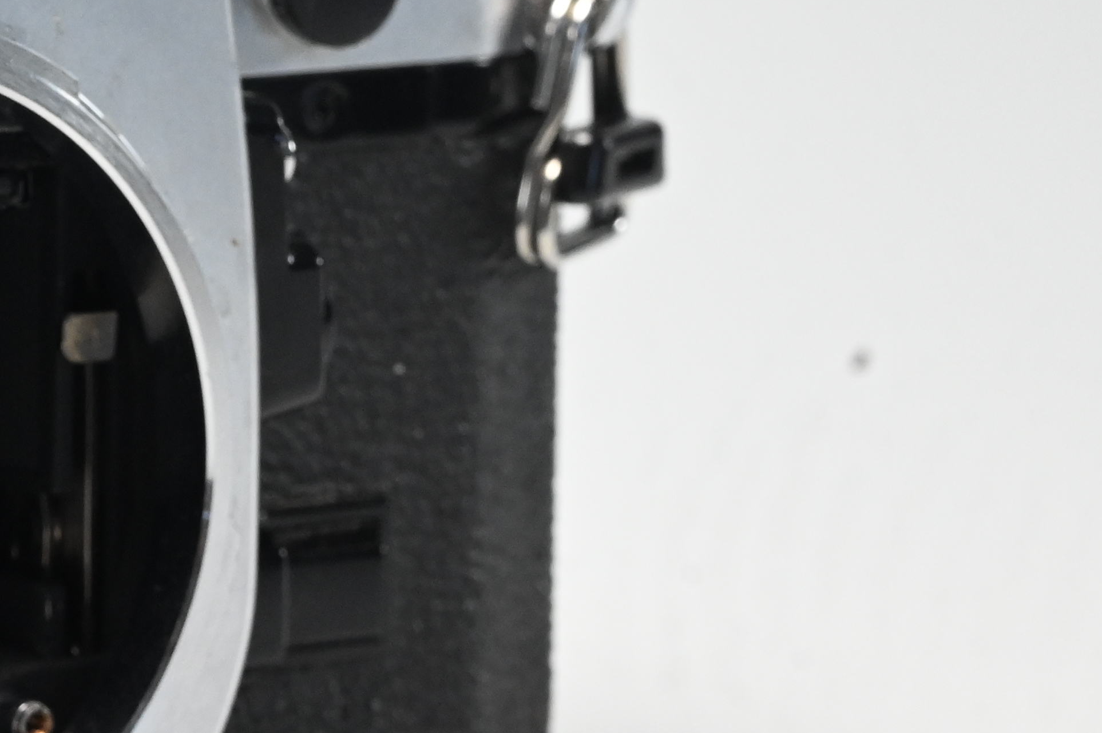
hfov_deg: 12.6
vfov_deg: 8.7
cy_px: 236
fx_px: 4803
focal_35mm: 157
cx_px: -394
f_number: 13
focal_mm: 50
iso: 3200
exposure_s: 1/125
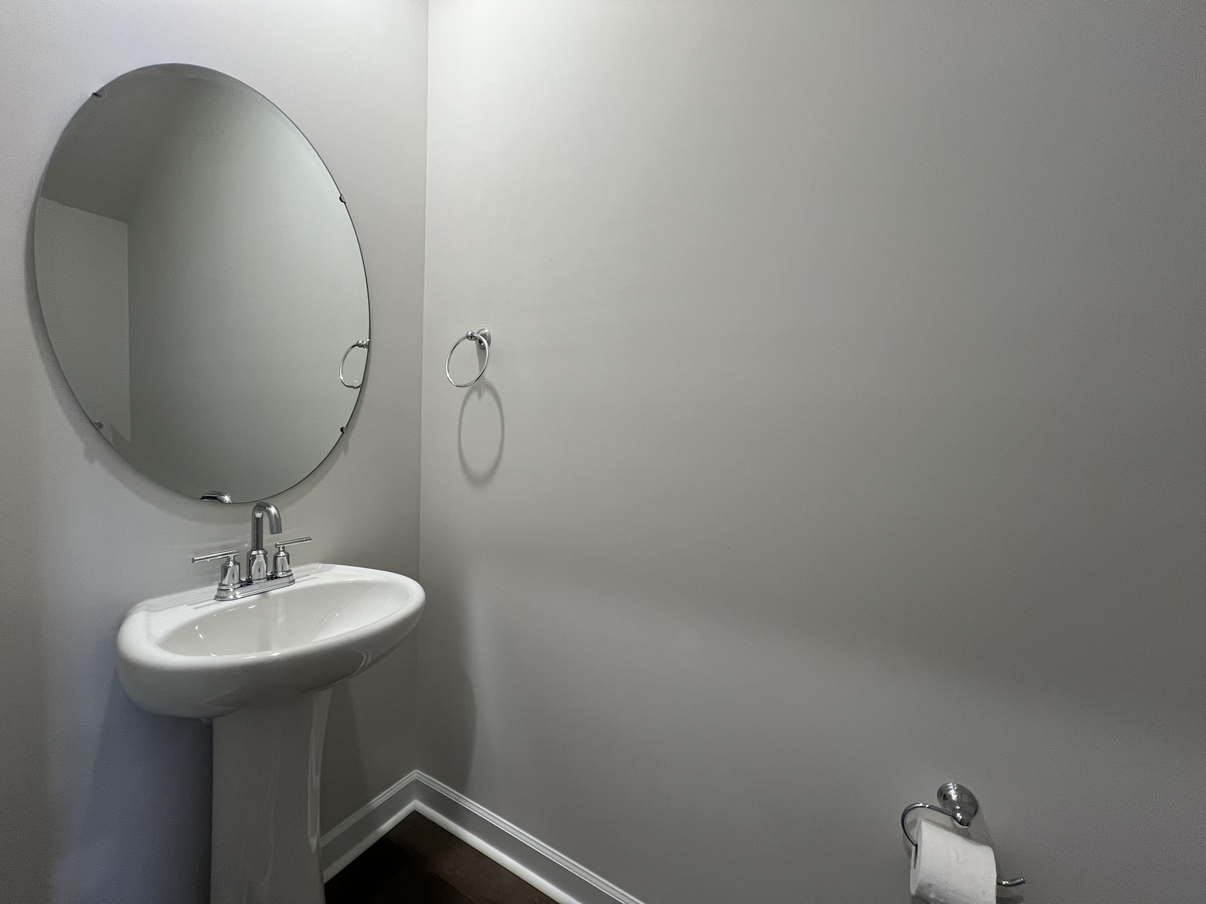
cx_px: 603
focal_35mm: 13
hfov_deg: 106.2
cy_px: 452
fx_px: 453
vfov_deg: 89.9
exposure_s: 1/60
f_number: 1.8
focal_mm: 1.57
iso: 125
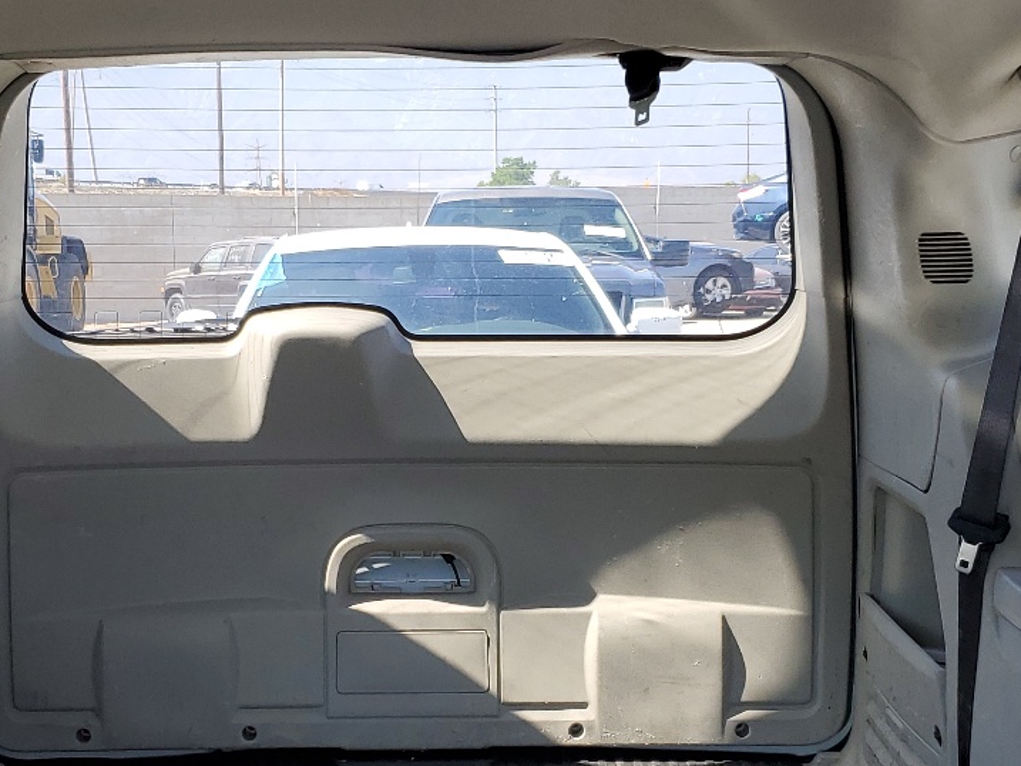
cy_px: 508
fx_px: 1711
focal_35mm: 58
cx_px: 439
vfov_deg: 25.1
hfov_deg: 33.2
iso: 50
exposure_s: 1/159
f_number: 1.5
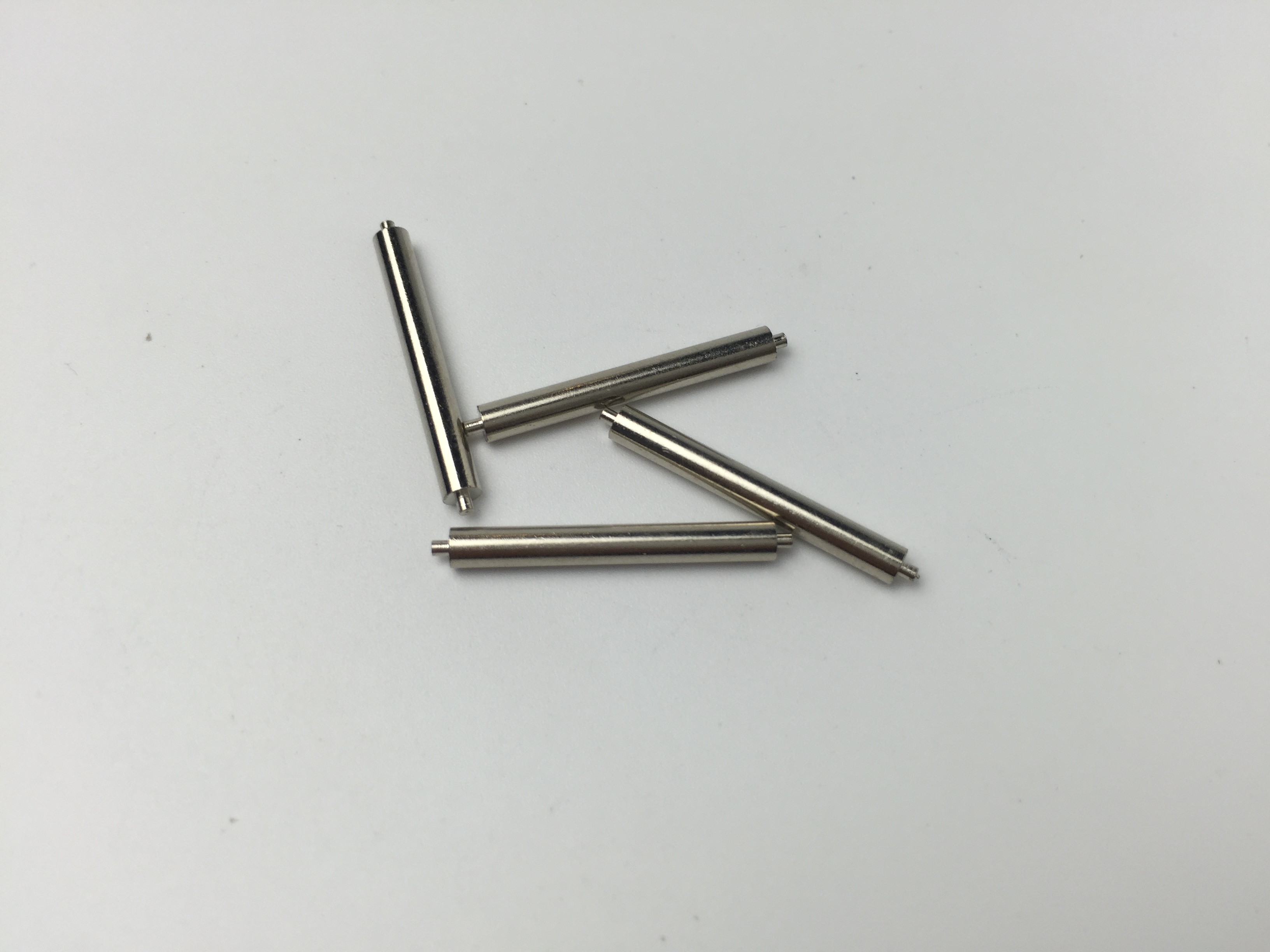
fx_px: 1064
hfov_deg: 61.7
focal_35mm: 29
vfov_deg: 48.2
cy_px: 476
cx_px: 635
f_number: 2.2
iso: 32
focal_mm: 4.15
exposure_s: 1/100
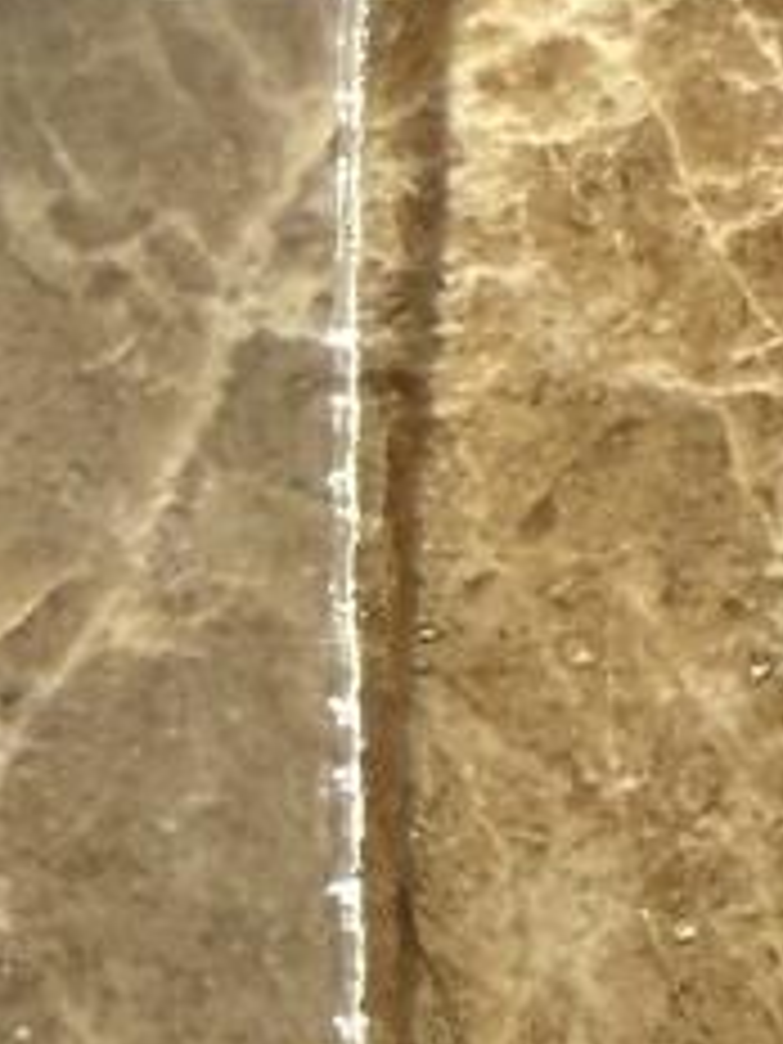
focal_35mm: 186
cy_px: 819
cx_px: -1287
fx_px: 5610
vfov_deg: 10.6
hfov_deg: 7.3
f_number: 2.2
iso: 40
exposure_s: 1/1050
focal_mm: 2.22
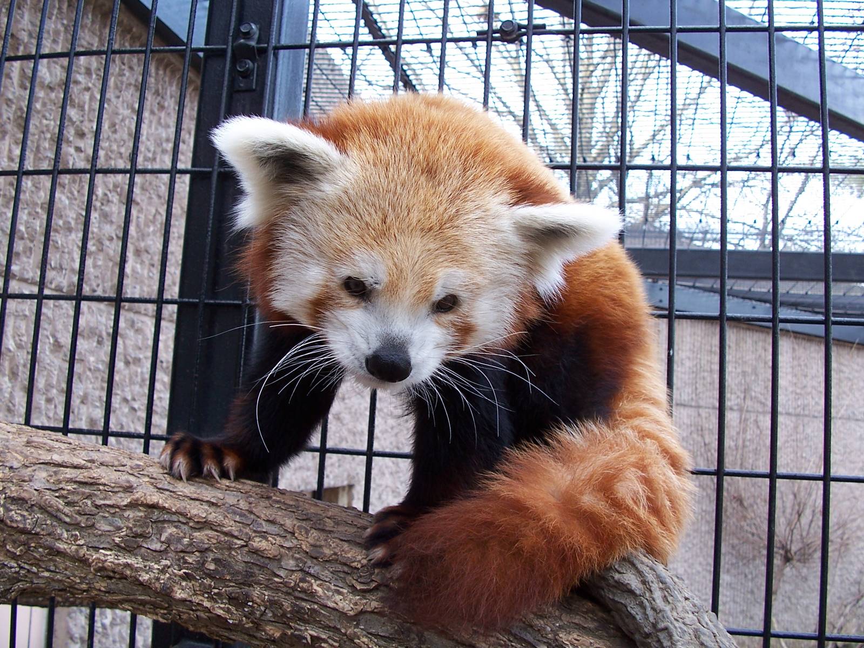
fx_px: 874
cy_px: 324
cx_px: 432
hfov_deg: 52.6
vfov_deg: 40.7
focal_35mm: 35
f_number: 2.8
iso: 80
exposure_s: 1/45
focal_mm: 6
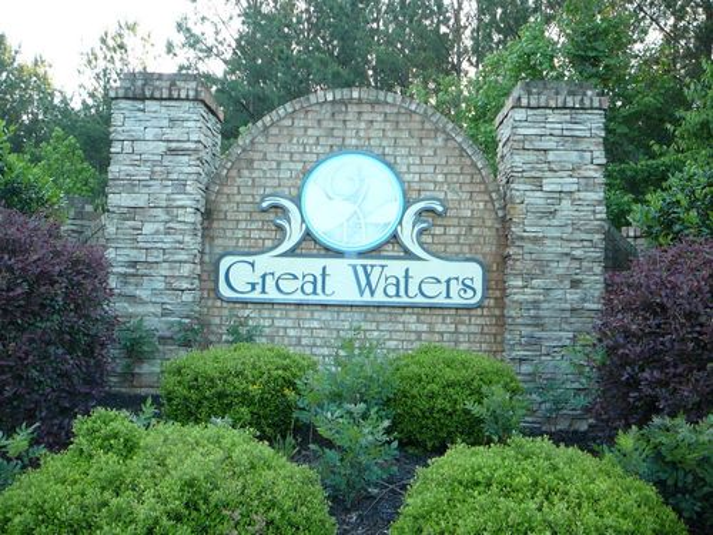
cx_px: 356
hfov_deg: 52.6
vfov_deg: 40.7
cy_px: 268
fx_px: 721
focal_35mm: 35
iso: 80
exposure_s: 1/50
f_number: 2.8
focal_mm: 5.2
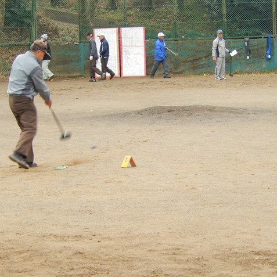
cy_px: 139
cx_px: 153
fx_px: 1439
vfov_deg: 11.0
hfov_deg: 11.0
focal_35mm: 159
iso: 125
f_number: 5.6
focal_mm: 24.1
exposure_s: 1/50
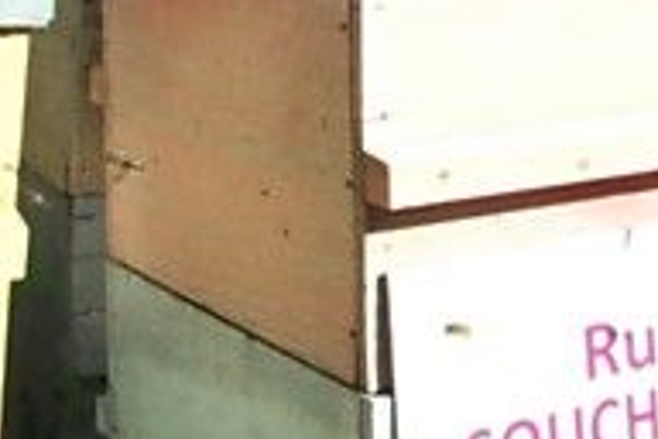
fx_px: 1901
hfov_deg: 19.0
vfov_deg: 12.4
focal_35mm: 104
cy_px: -250
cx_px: 675
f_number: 5.5
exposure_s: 1/250
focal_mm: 5.7
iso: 80
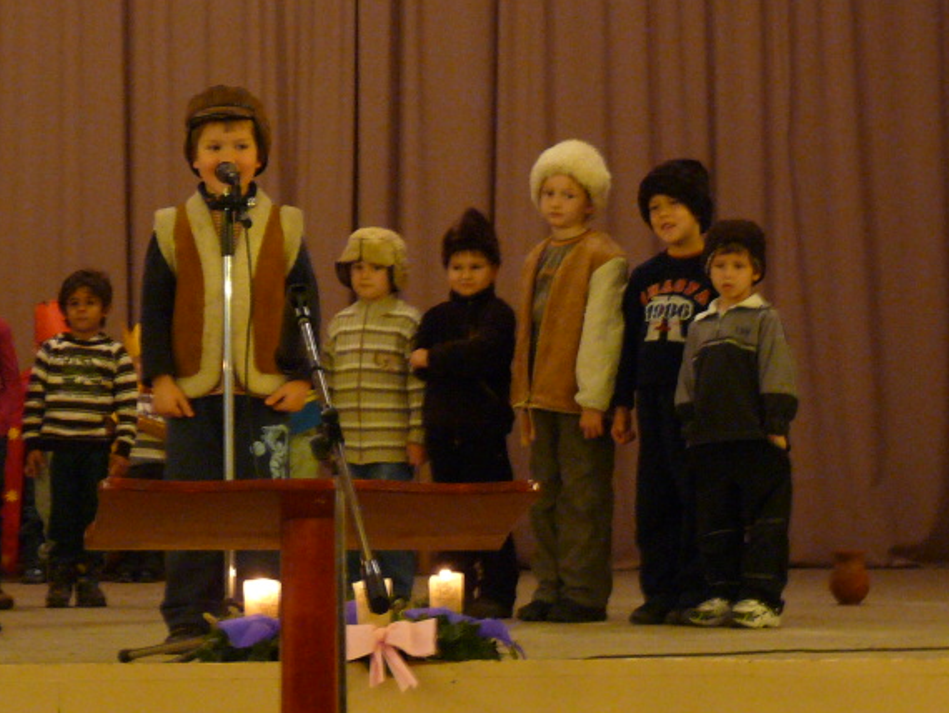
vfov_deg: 14.7
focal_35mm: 101
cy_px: 332
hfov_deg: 19.4
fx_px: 2770
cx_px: 418
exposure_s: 1/8
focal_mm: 9
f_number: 3.2
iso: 400
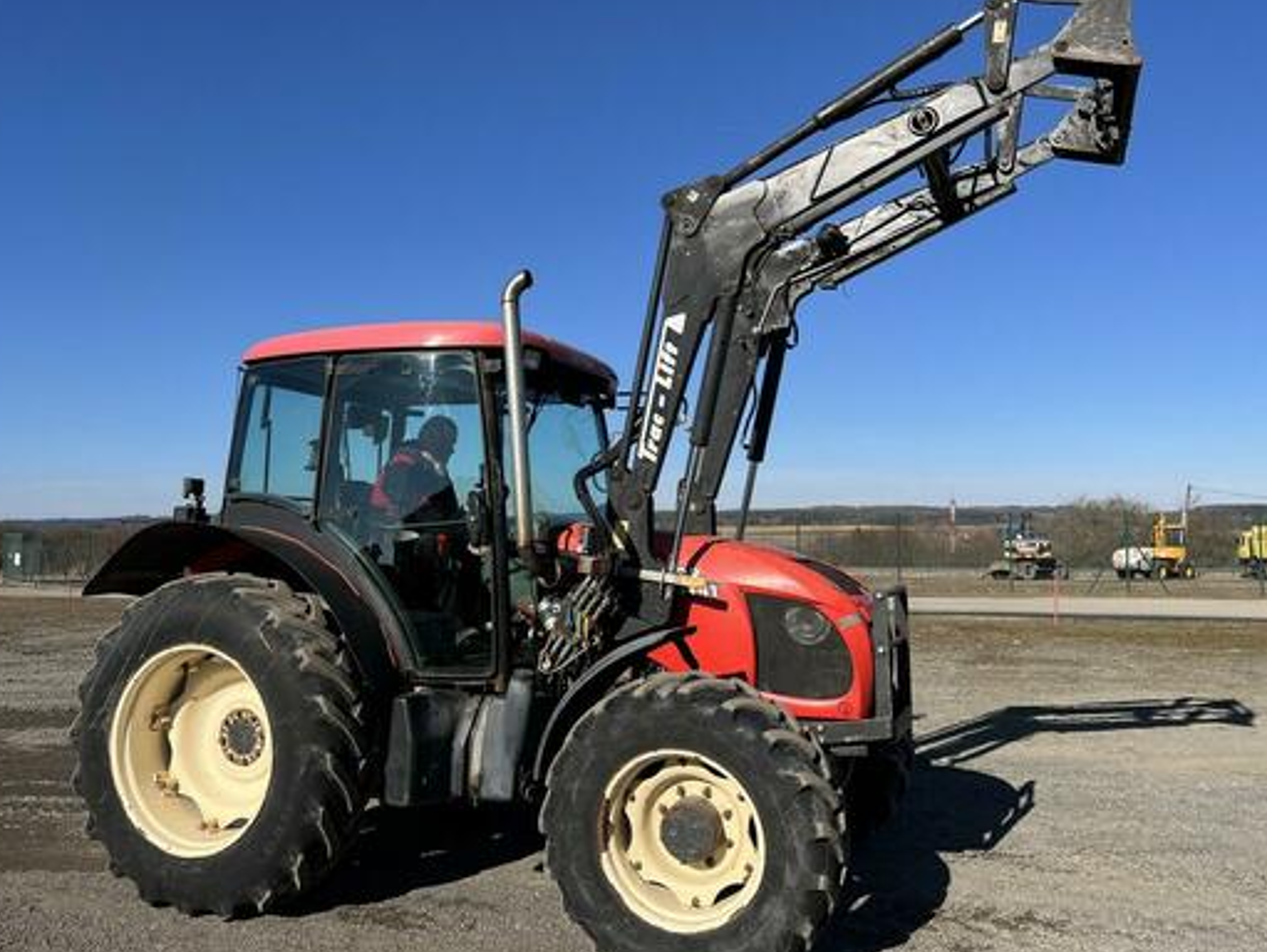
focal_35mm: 29
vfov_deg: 48.3
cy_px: 469
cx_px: 630
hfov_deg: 61.6
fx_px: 1062
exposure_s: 1/4630
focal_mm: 5.7
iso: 50
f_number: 1.5
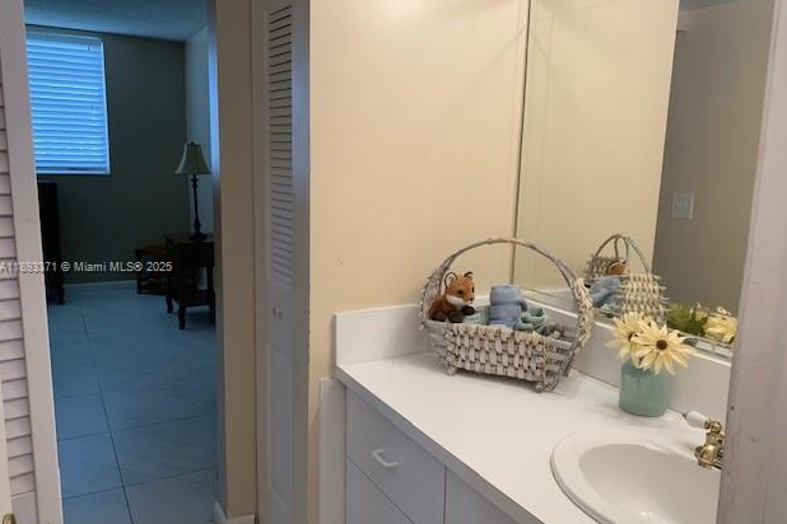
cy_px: 268
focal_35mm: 28
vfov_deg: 46.4
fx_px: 612
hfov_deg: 65.5
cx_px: 404
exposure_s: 1/60
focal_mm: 4.25
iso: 64
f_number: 1.8
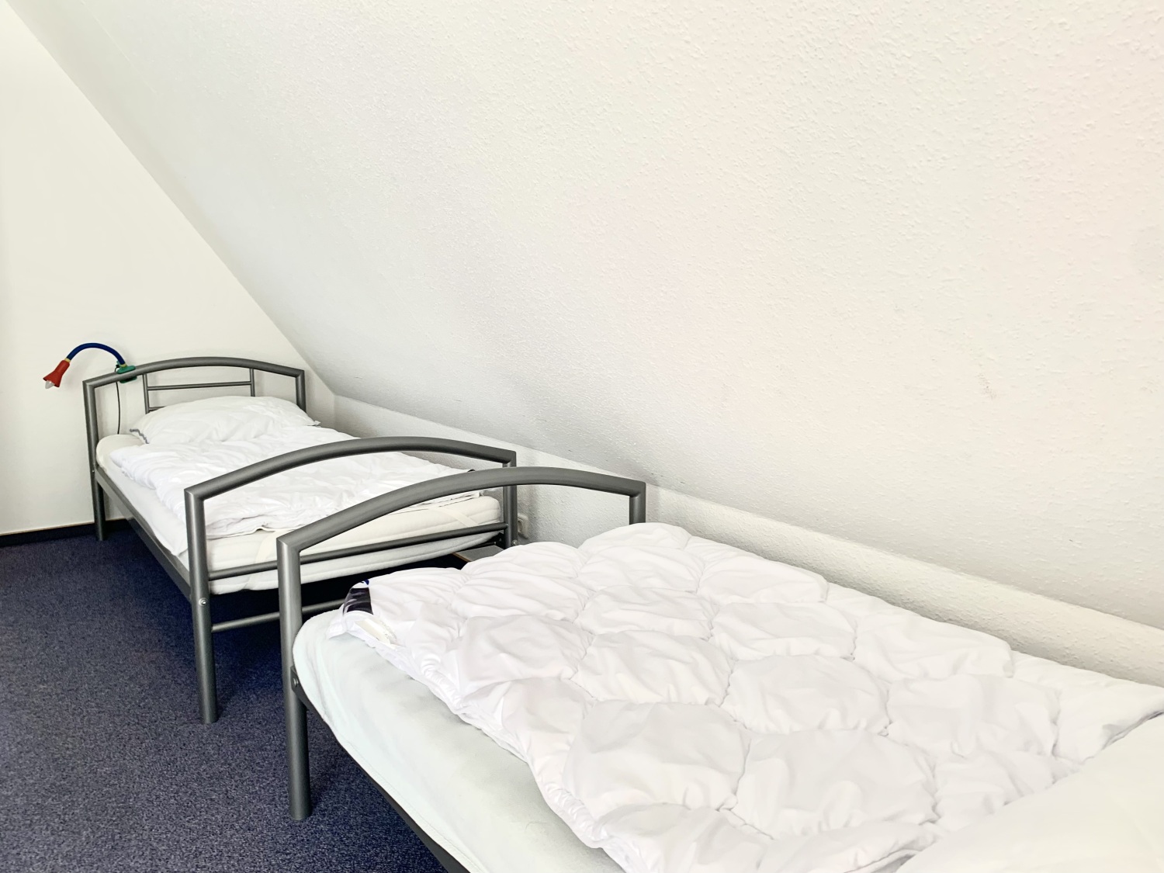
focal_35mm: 26
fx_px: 874
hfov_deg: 67.3
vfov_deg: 53.1
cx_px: 582
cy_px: 436
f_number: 1.8
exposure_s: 1/122
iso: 40
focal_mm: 4.25
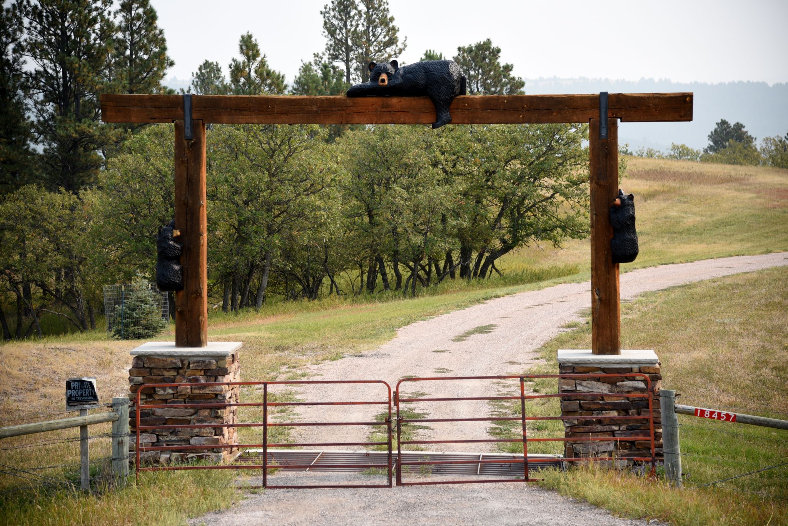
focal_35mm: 92
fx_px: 2014
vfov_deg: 14.9
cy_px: 263
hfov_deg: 22.1
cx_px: 394
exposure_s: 1/400
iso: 100
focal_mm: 92
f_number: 4
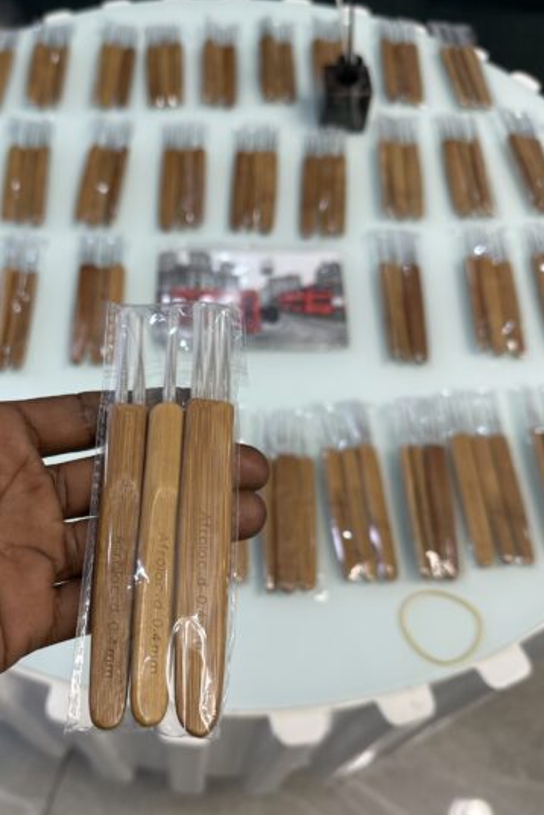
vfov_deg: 60.2
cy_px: 439
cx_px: 185
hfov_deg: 41.8
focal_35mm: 31
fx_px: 703
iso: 64
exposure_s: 1/101
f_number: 1.78
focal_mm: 6.86
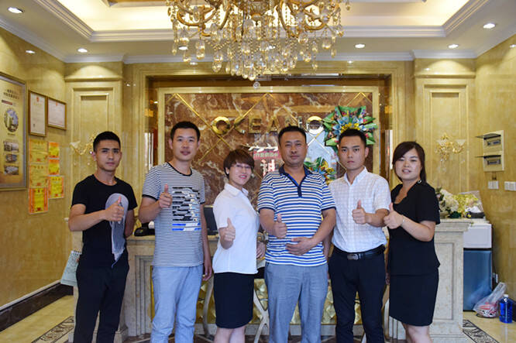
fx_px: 430
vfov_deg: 43.5
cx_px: 258
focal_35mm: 30
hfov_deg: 62.0
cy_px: 172
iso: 1600
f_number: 5
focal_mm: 20
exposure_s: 1/100
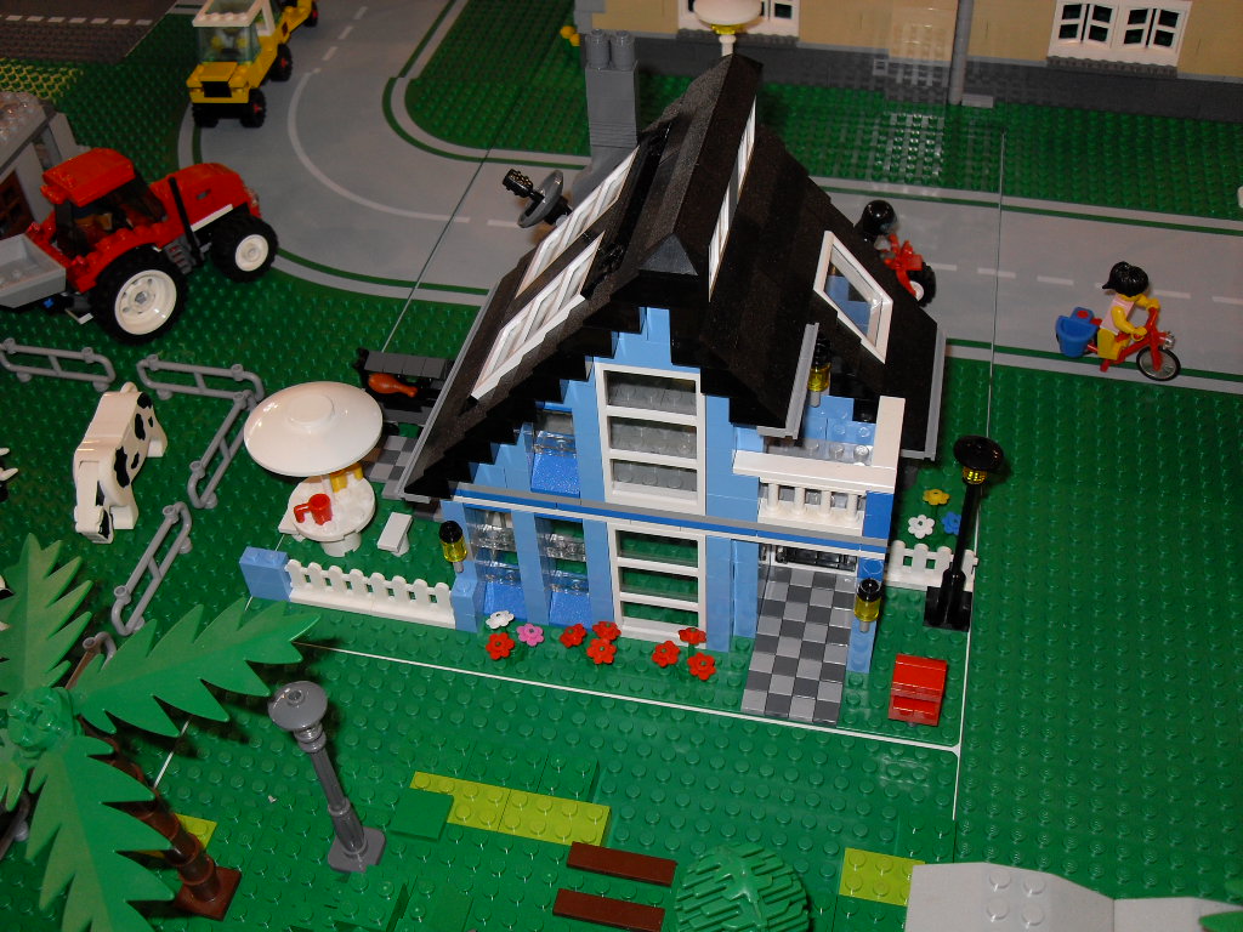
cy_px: 466
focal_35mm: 37
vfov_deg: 38.7
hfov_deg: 50.1
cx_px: 622
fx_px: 1329
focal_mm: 6.3
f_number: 2.8
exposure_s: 1/45
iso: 100
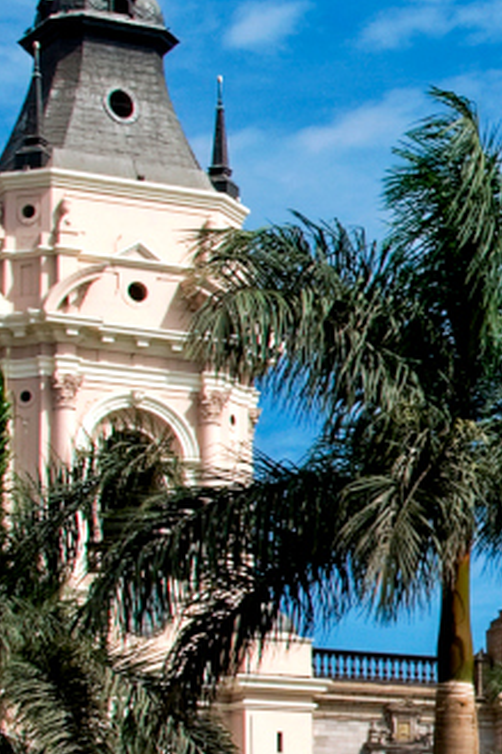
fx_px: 2868
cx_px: 919
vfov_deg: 15.0
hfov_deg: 9.5
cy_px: 468
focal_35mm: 137
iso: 100
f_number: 8
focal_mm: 20
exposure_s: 1/250
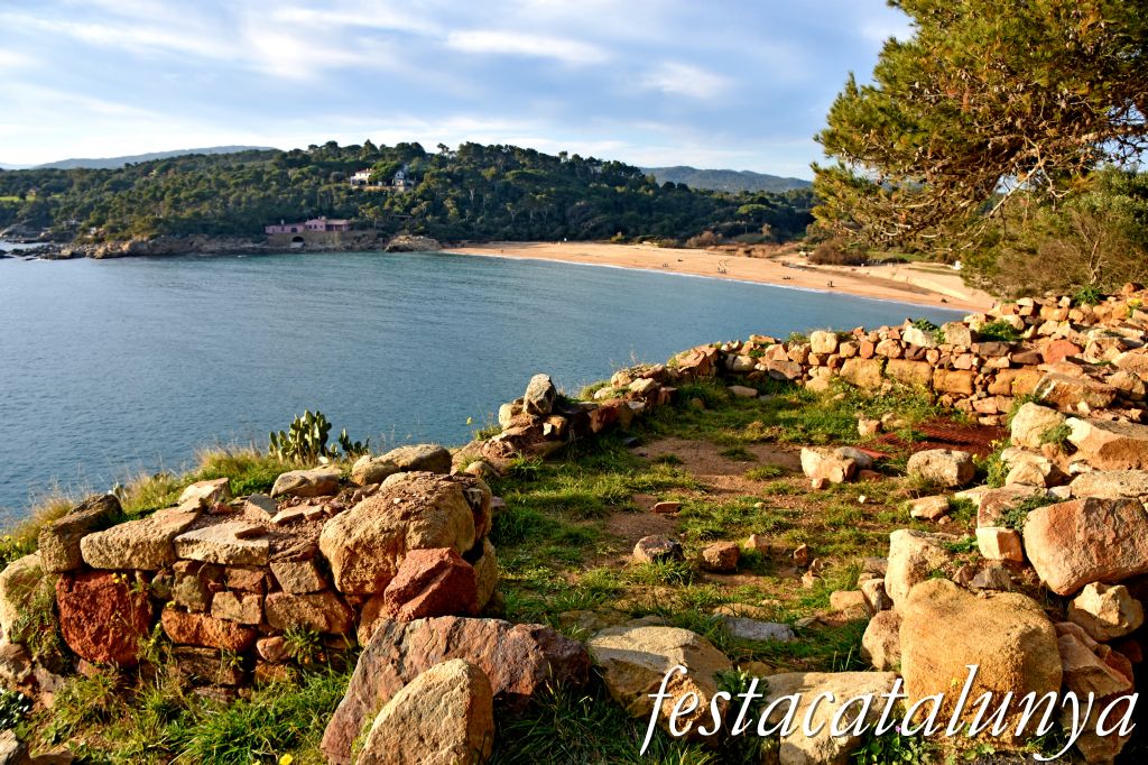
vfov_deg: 47.9
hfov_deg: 67.4
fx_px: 861
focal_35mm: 27
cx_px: 574
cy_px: 382
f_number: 7.1
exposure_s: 1/200
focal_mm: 18
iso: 100
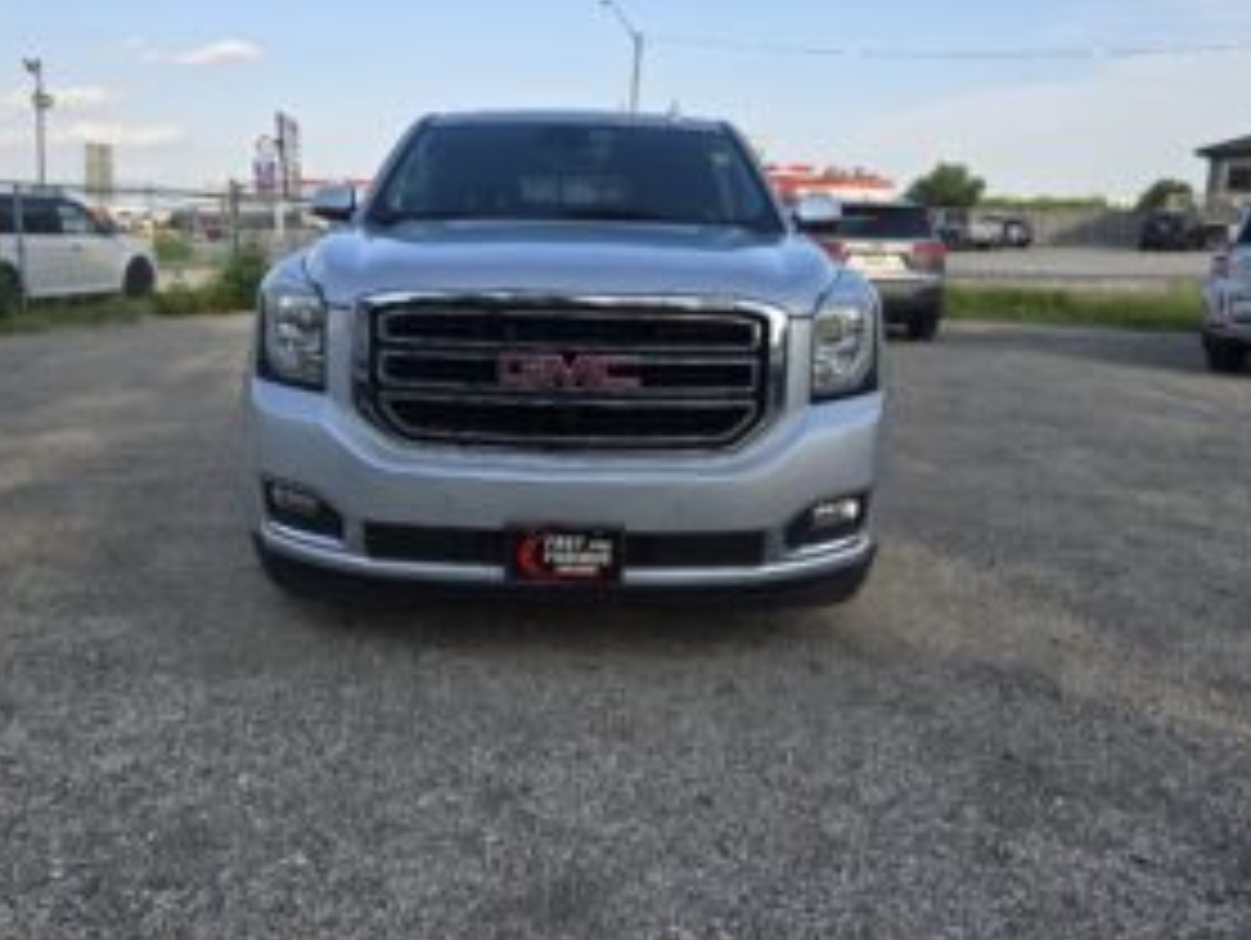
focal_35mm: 29
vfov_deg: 47.9
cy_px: 367
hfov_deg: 61.6
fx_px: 1049
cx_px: 585
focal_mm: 5.4
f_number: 1.8
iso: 80
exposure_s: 1/2921
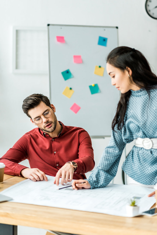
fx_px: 556
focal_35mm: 85
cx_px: 78
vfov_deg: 23.9
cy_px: 118
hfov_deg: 16.1
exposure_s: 1/160
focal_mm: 85
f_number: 2
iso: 640
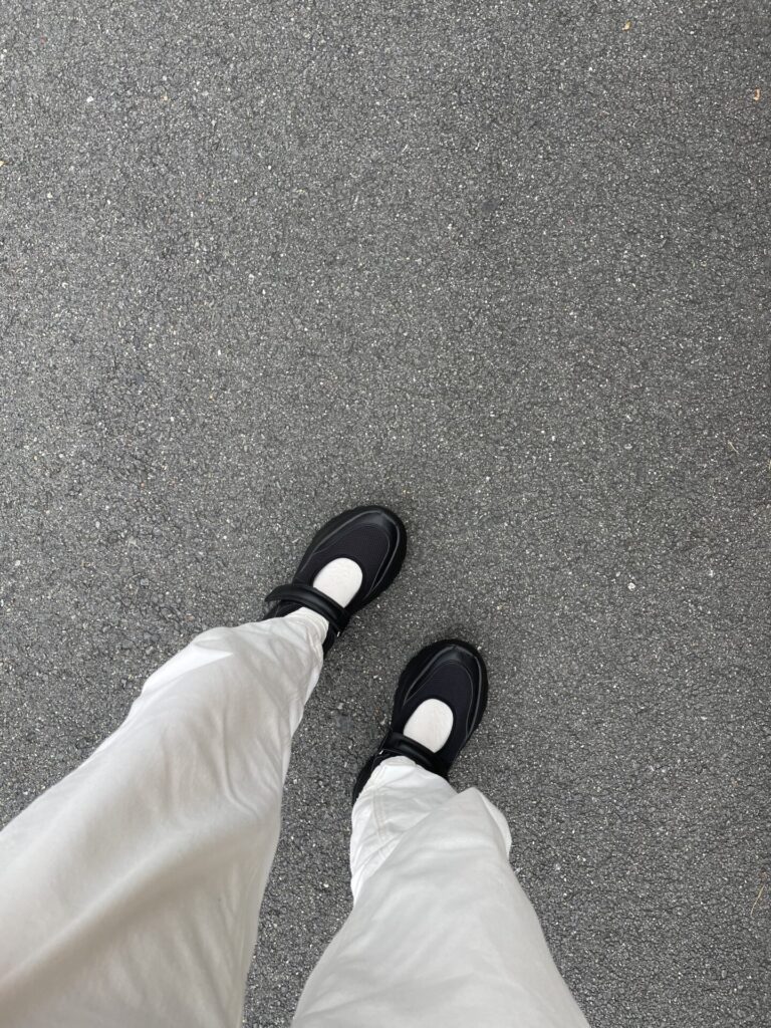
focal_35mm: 26
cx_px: 386
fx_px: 772
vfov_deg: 67.3
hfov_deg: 53.1
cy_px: 514
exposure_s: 1/581
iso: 32
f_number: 1.6
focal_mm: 4.2
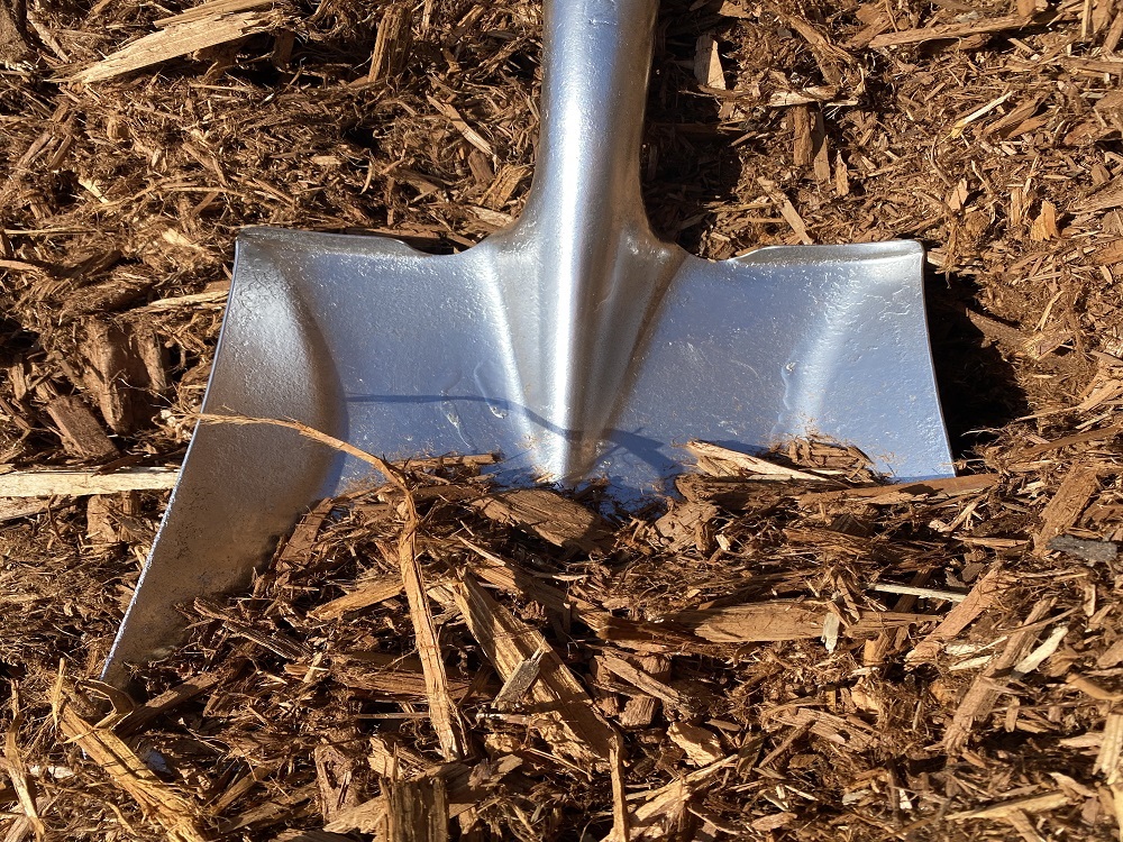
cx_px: 562
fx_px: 843
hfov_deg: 67.3
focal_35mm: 26
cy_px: 421
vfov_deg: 53.1
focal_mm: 4.25
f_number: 1.8
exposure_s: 1/1898
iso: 32
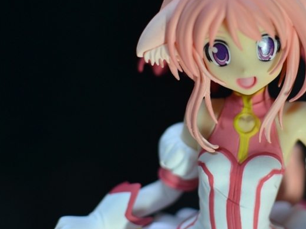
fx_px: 857
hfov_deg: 20.0
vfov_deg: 15.2
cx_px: 243
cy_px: 48
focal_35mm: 97
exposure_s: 1/30
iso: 200
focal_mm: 35
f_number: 2.8
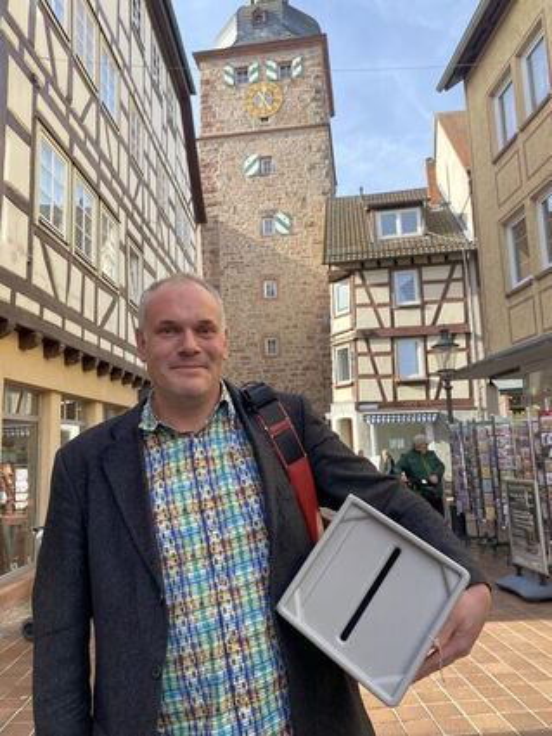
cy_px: 368
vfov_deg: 67.3
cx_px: 276
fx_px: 553
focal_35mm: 26
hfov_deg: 53.1
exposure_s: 1/573
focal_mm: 4.25
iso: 32
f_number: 1.8
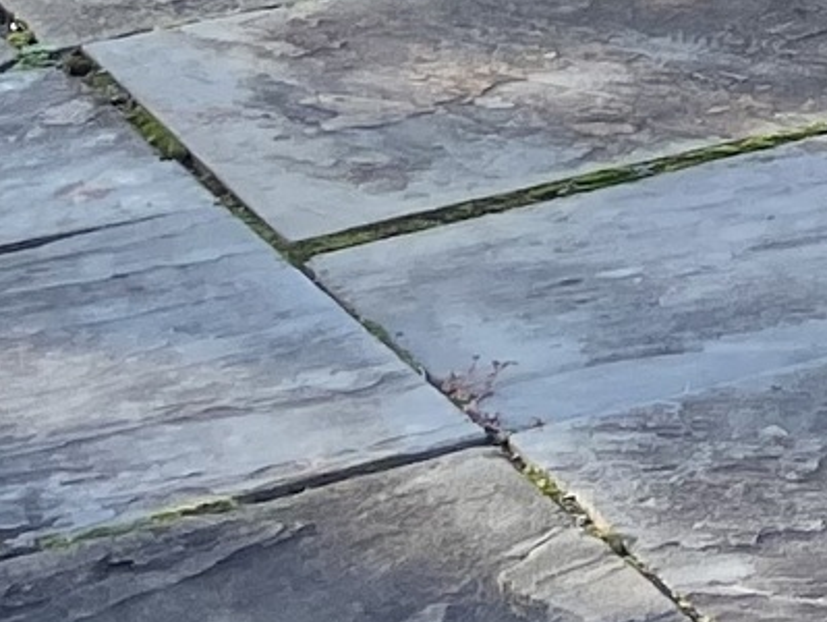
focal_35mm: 200
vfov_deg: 6.6
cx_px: 2253
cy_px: -1379
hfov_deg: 8.6
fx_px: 4782
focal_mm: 4.2
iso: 32
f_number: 1.6
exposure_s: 1/288
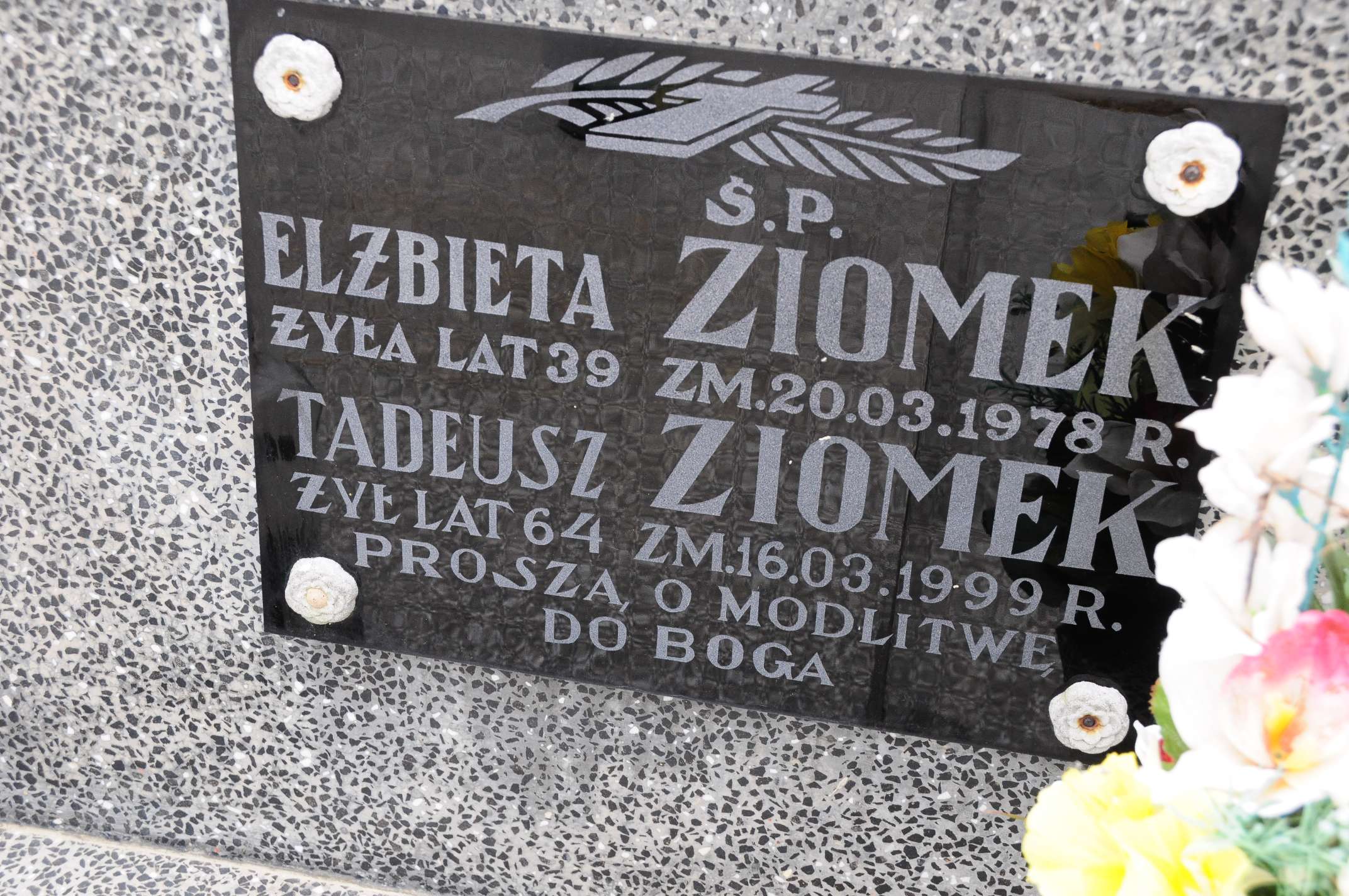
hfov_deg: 41.2
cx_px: 674
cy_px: 448
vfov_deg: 28.0
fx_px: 1796
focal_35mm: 48
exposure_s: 1/160
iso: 640
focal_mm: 32
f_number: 7.1
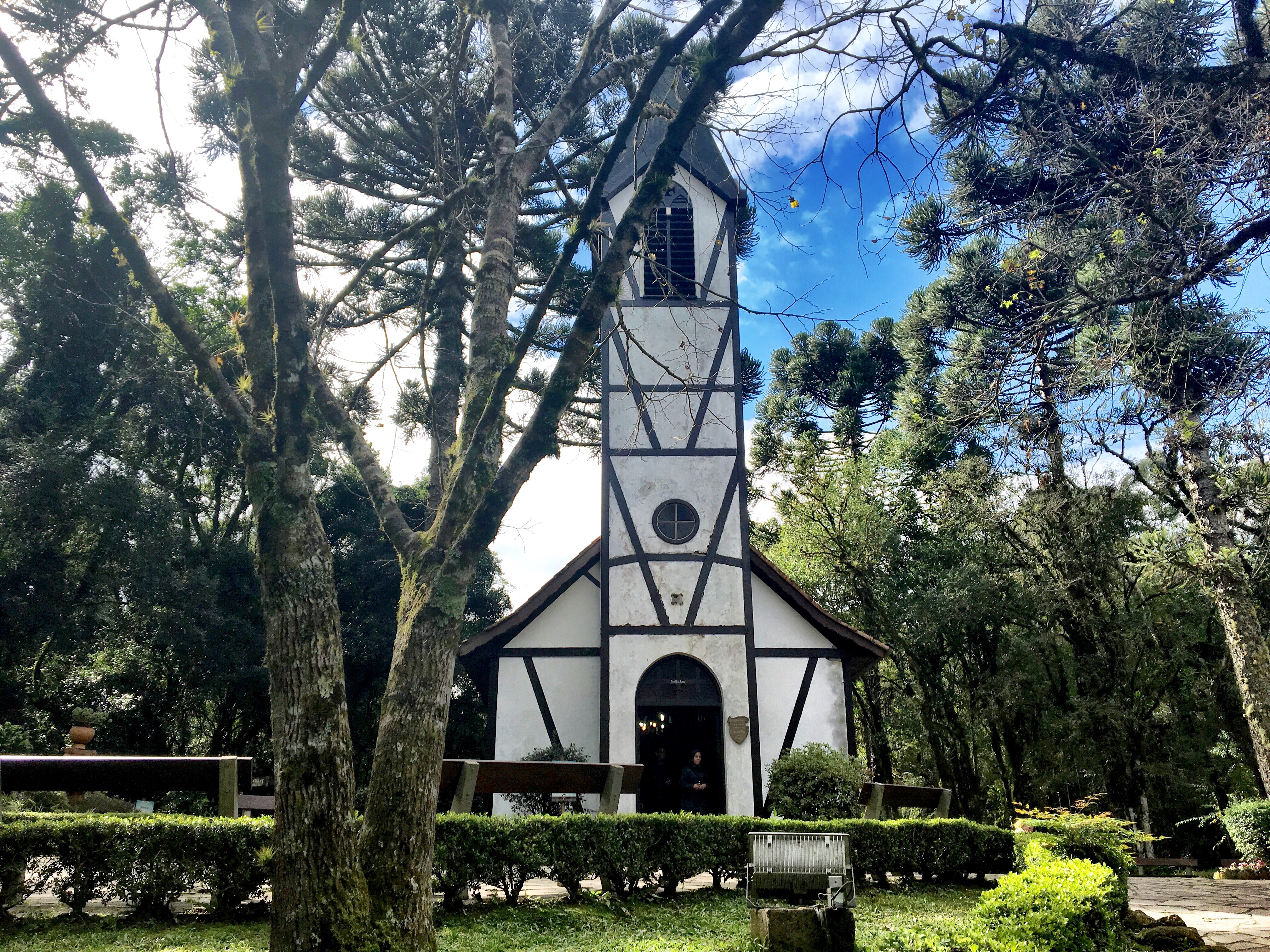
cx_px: 635
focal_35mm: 29
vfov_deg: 48.2
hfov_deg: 61.7
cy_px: 476
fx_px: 1064
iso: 25
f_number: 2.2
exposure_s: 1/1183
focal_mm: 4.15
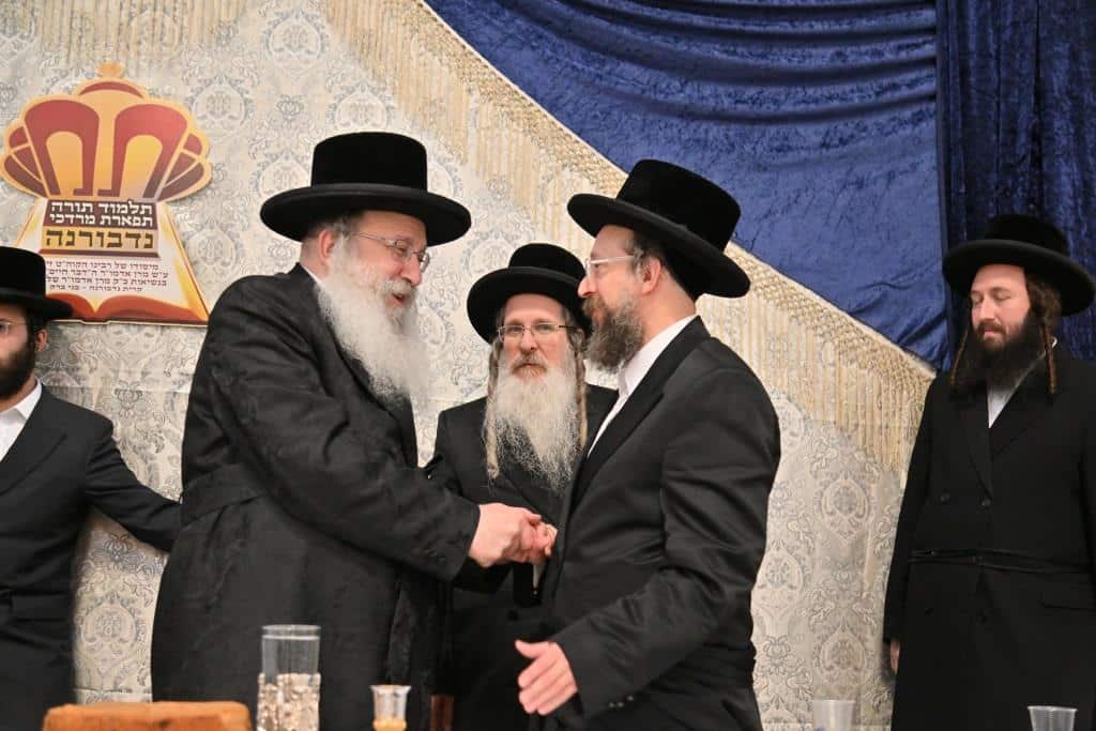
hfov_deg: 42.7
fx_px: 1401
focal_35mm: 46
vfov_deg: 29.3
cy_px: 366
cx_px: 548
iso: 1250
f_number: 4
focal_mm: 46
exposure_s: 1/160
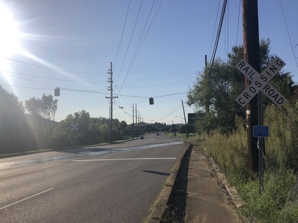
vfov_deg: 48.2
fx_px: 250
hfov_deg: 61.6
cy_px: 115
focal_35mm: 29
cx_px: 145
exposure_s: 1/4808
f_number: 1.8
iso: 20
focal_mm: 3.99
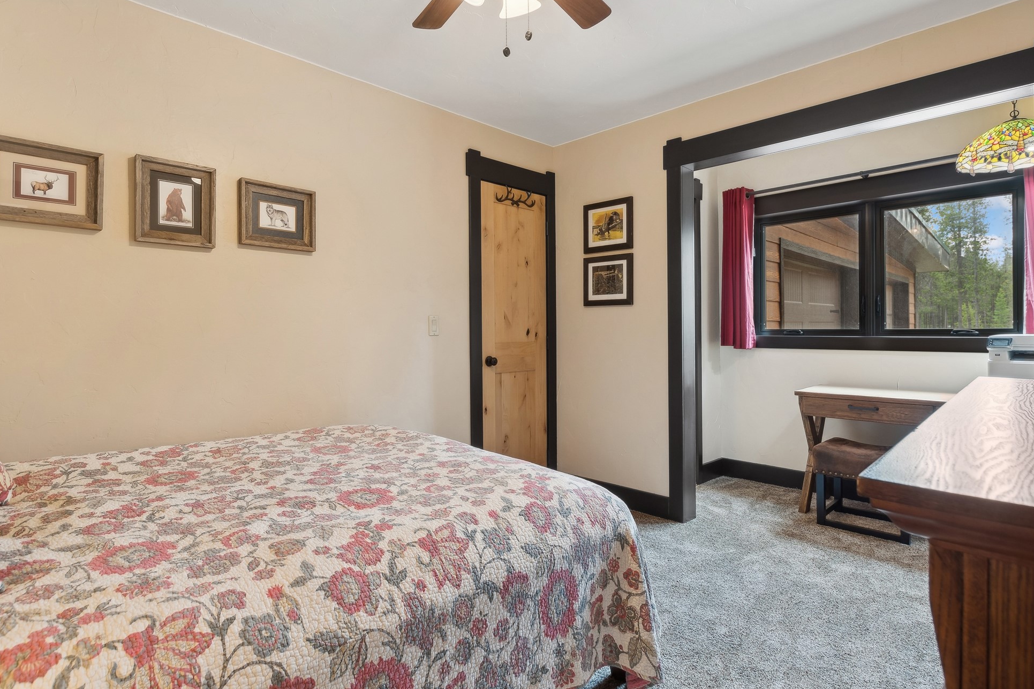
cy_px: 327
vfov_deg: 67.3
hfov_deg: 90.0
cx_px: 501
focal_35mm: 18
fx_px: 517
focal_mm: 11
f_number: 6.3
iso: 200
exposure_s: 1/6
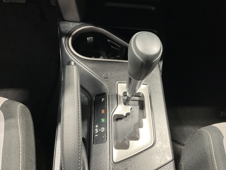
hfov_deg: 61.7
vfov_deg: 48.2
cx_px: 113
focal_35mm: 29
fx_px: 189
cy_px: 85
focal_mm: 3
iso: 250
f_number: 1.8
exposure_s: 1/60
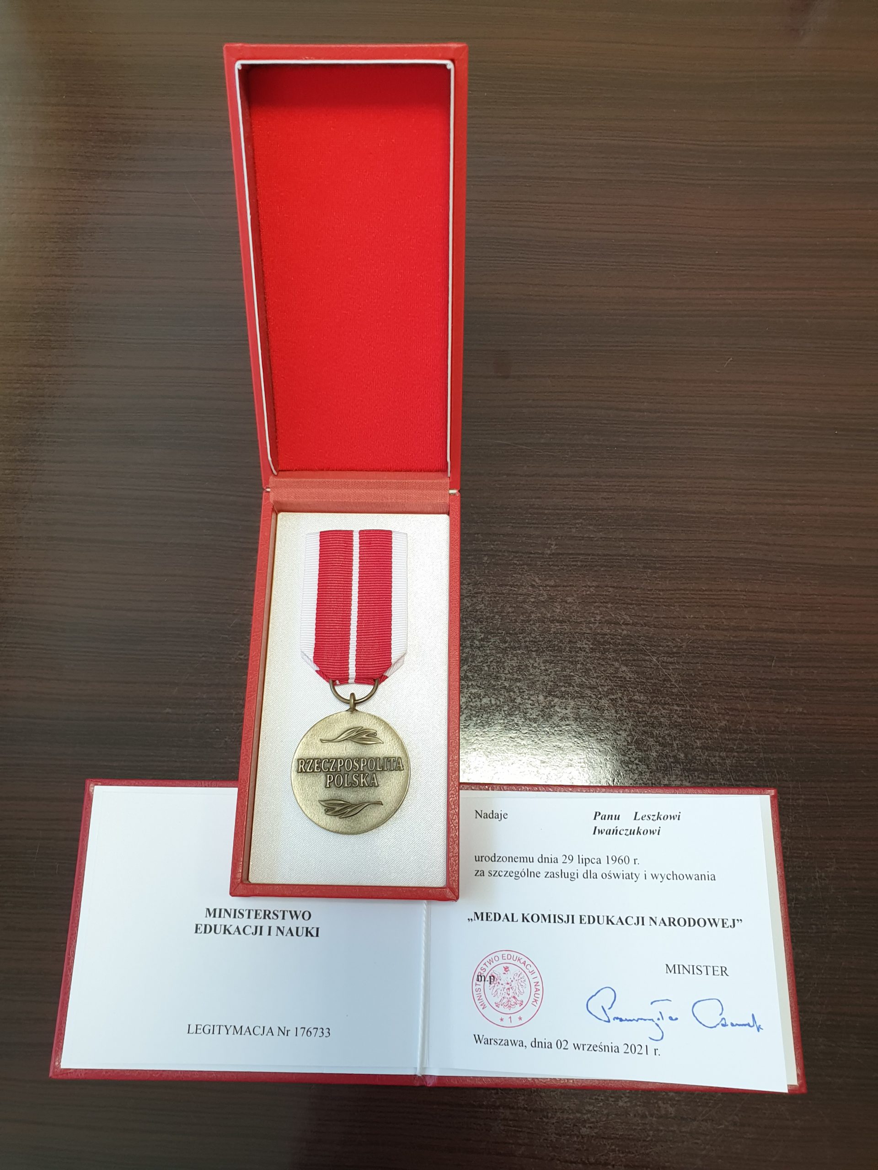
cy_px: 585
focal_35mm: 26
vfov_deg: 67.3
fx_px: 879
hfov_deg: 53.1
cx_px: 439
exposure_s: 1/50
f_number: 2.4
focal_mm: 4.3
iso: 125
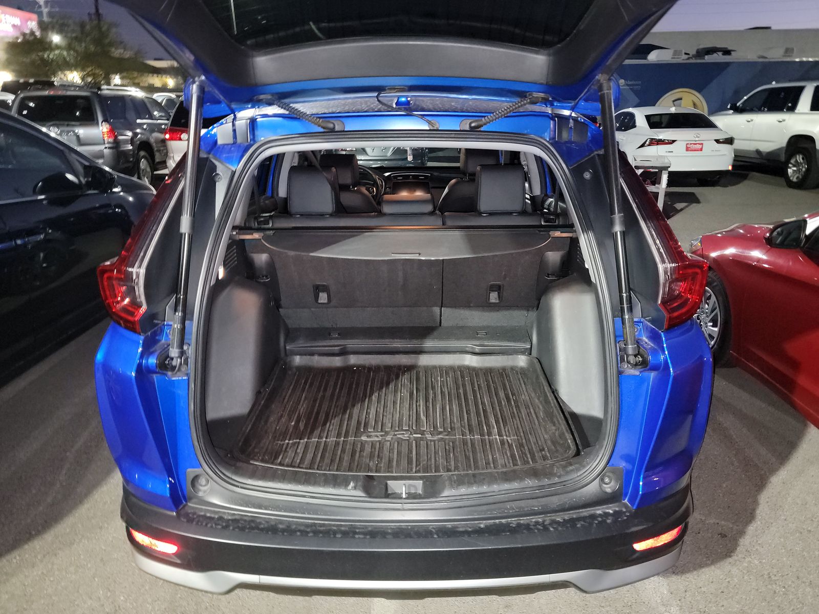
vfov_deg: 56.8
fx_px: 568
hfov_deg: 71.6
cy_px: 307
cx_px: 410
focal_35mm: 24
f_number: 1.8
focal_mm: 6.7
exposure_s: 1/9
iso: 1381
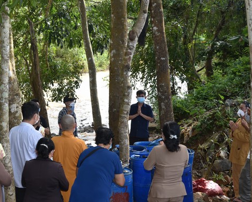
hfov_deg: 29.1
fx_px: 485
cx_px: 118
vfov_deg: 23.5
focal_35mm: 65
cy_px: 114
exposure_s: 1/125
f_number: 5.6
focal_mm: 50
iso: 400
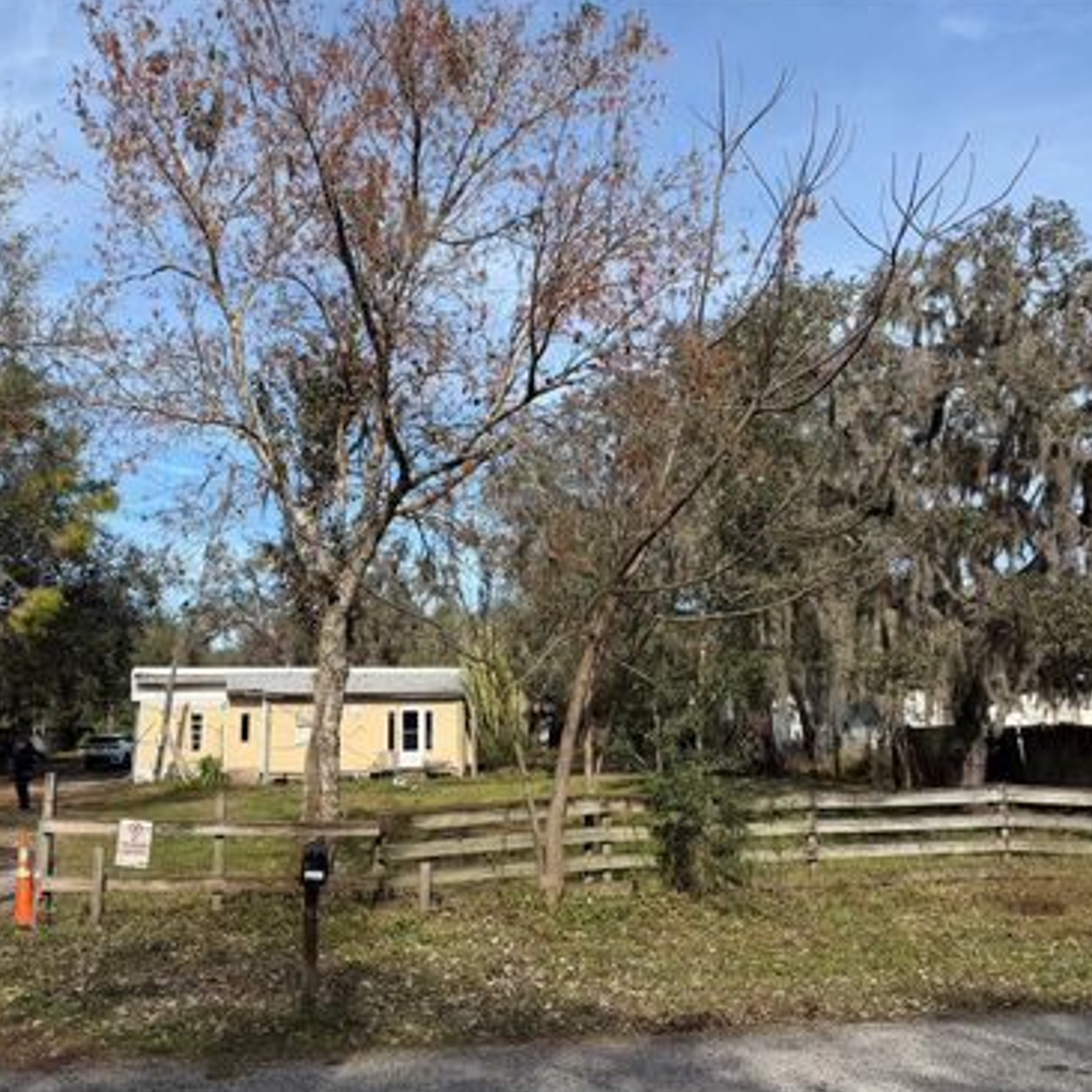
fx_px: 1035
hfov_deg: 55.4
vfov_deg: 55.6
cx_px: 468
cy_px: 545
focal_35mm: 29
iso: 80
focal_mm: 6.76
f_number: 1.78
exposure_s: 1/3584
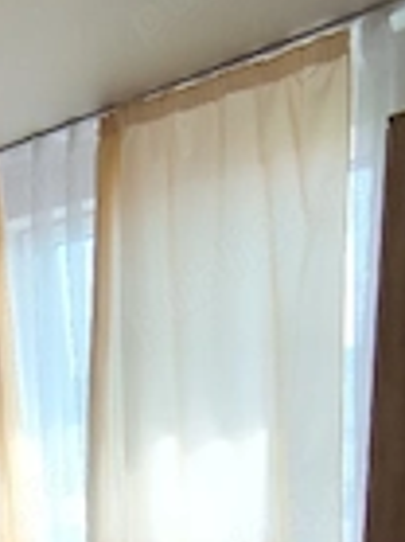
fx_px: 719
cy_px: 599
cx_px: 27
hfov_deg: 29.9
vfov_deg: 35.3
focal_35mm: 46
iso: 50
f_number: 2.2
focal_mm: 1.65
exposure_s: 1/345
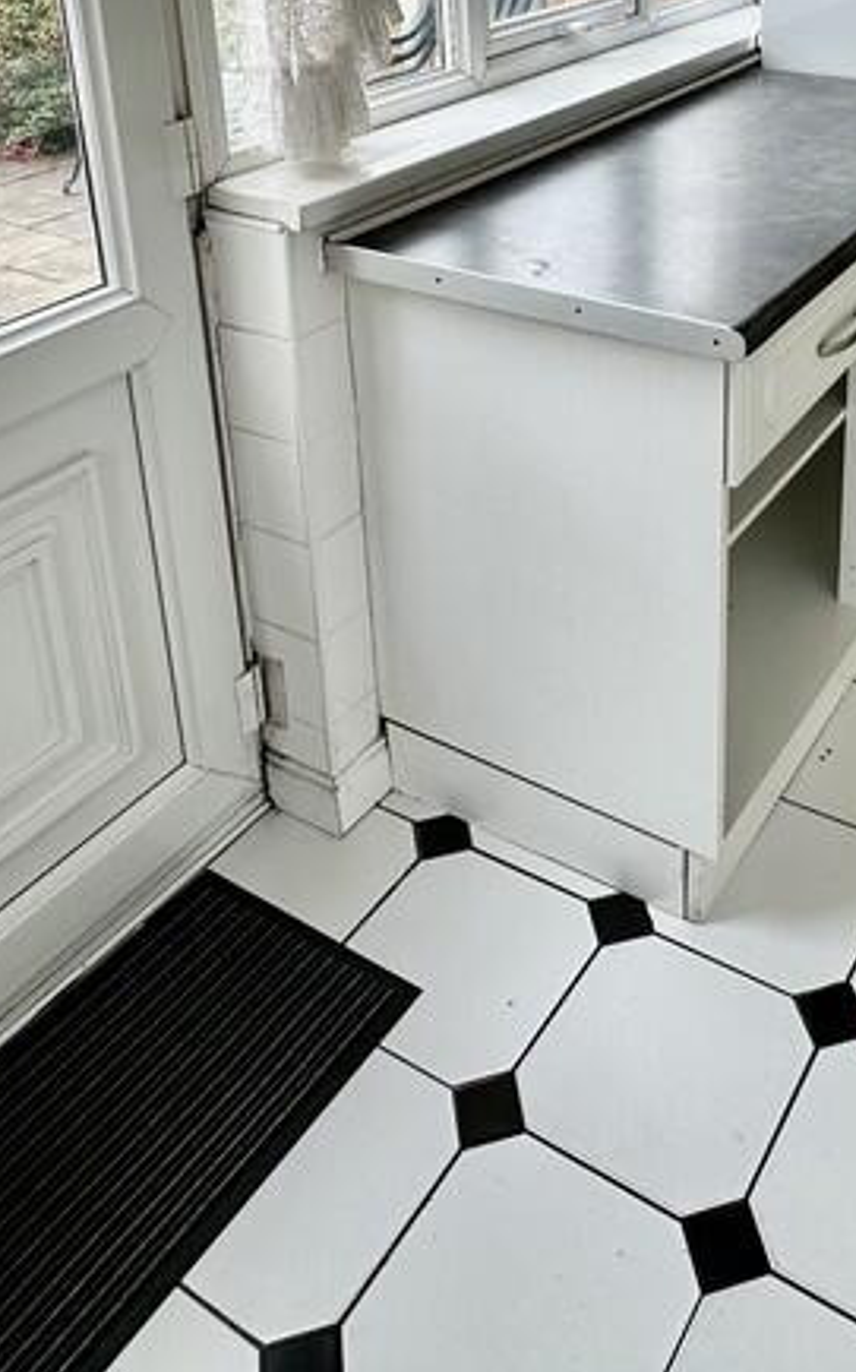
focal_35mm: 35
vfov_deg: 50.3
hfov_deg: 35.5
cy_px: 187
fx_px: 1307
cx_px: 638
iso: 40
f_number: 2.2
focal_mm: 2.22
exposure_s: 1/113
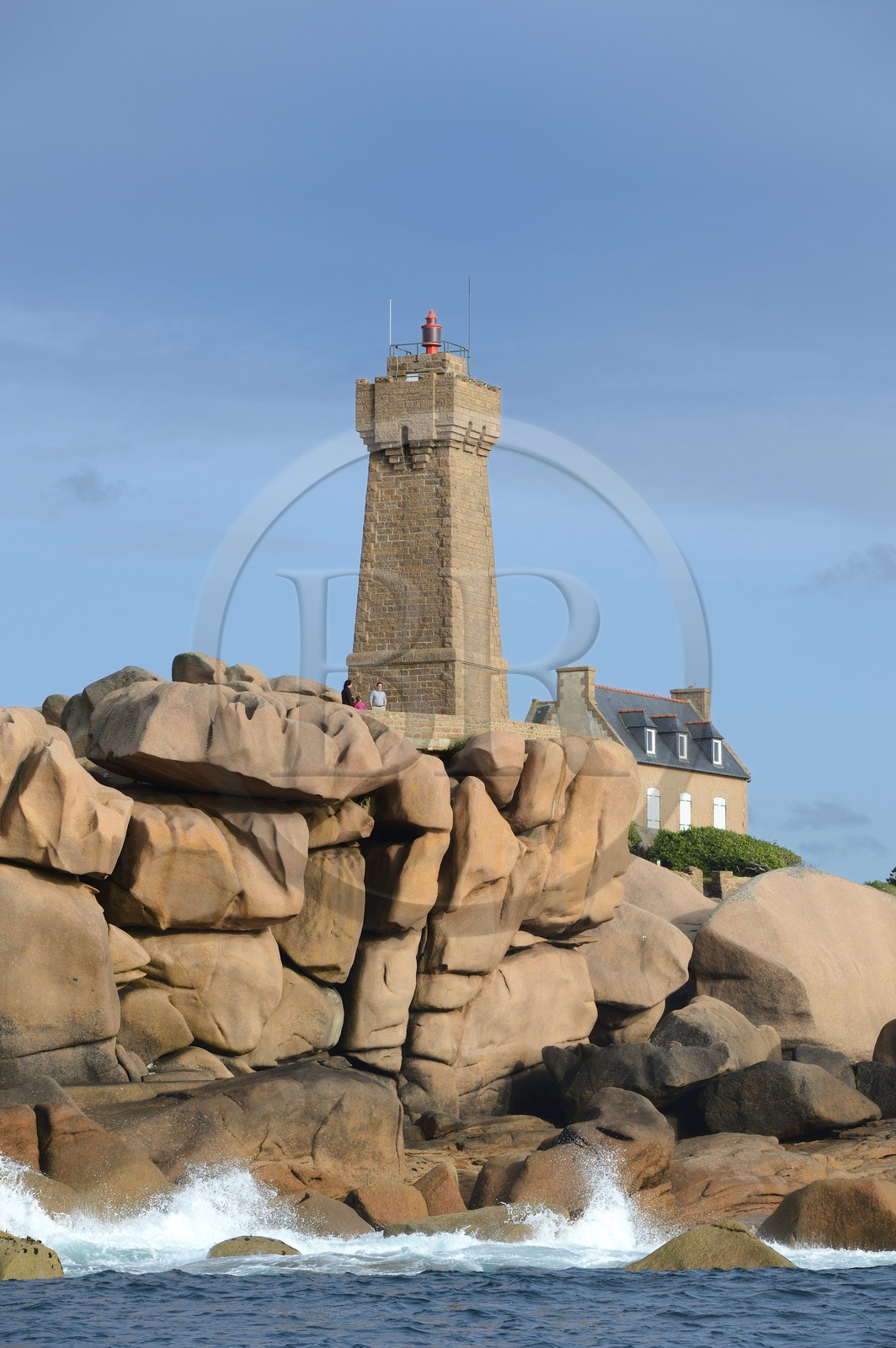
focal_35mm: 135
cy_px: 674
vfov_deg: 15.2
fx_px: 5048
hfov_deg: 10.1
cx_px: 448
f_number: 8
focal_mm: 135
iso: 400
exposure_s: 1/1000
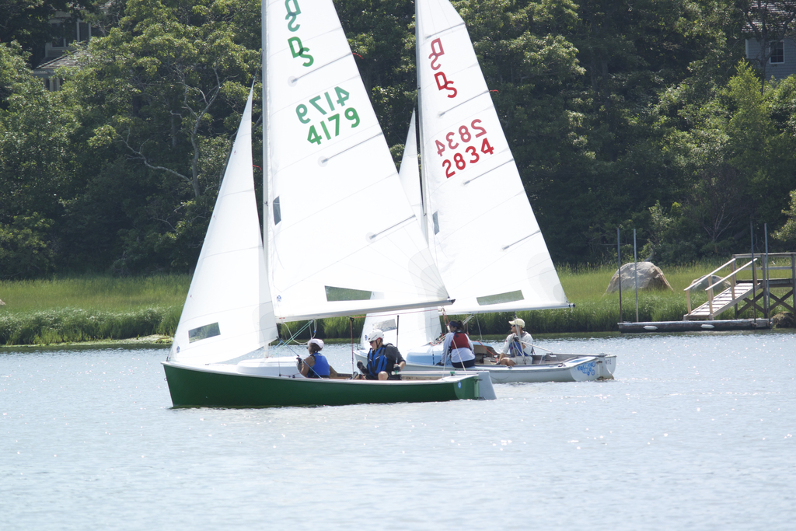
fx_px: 10150
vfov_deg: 3.0
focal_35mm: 459
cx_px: 398
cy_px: 266
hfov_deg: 4.5
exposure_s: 1/500
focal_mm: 170.1
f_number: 5.3
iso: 160
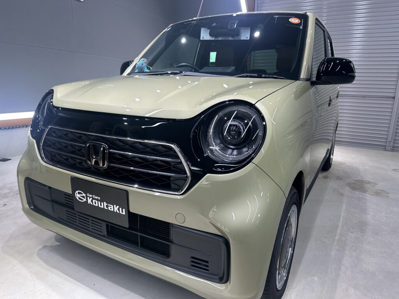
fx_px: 277
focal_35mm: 24
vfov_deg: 56.8
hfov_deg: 71.6
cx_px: 200
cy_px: 150
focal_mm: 6.86
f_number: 1.78
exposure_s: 1/120
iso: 100
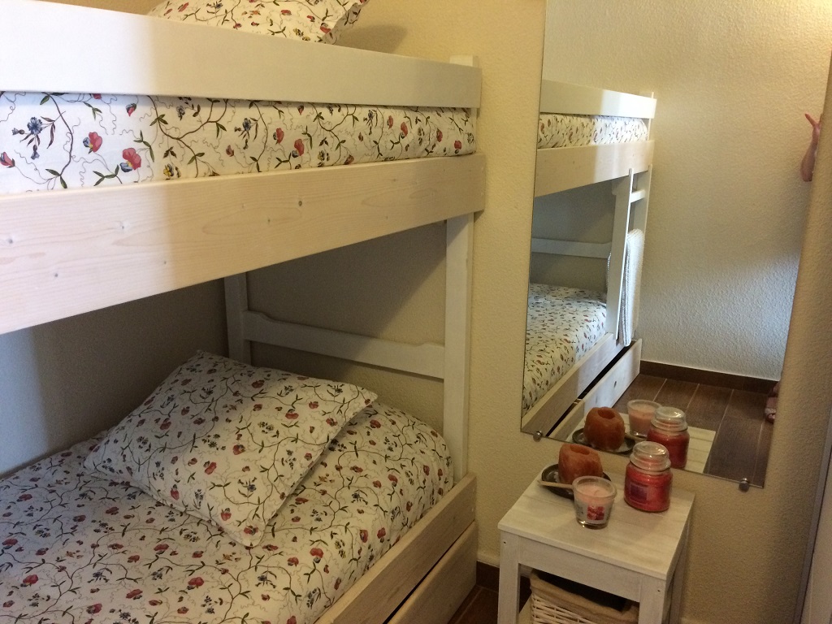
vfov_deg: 48.2
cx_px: 416
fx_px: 697
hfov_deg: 61.7
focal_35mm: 29
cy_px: 312
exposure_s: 1/25
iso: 320
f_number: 2.2
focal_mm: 4.15
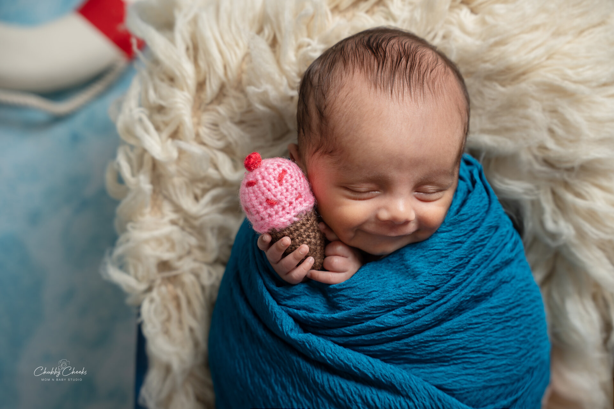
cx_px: 307
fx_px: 1194
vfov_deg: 19.5
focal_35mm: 70
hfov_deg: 28.8
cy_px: 204
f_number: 3.5
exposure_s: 1/160
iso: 125
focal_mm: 70
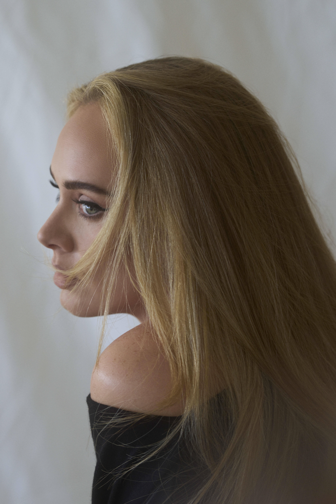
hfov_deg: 13.0
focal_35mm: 105
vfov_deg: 19.5
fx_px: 1470
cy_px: 252
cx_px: 168
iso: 400
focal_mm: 105
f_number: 4
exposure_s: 1/250
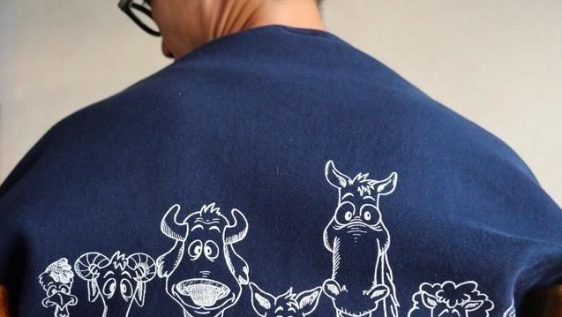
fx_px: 522
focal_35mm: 35
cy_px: 199
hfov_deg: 56.6
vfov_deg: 33.6
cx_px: 281
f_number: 3
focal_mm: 16
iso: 3200
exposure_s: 1/40
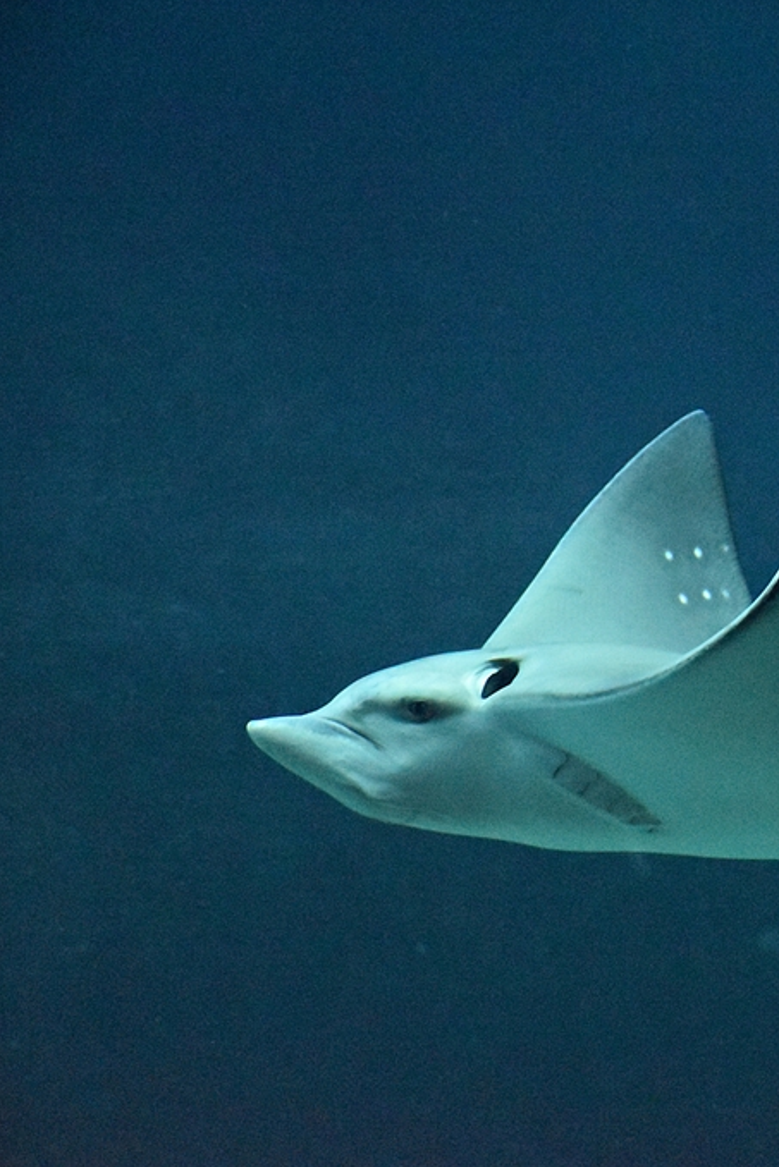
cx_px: 819
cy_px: 582
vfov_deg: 11.4
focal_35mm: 181
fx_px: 5872
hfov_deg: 7.6
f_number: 5.3
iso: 11400
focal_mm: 80
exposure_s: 1/125
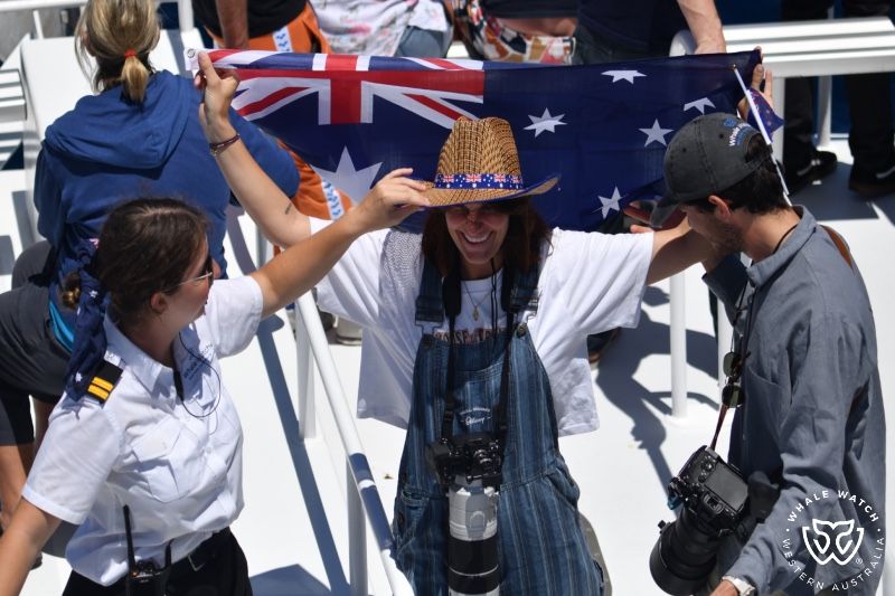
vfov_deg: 10.5
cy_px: 298
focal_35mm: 130
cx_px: 448
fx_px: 3231
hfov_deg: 15.8
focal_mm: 130
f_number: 5
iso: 400
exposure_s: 1/8000
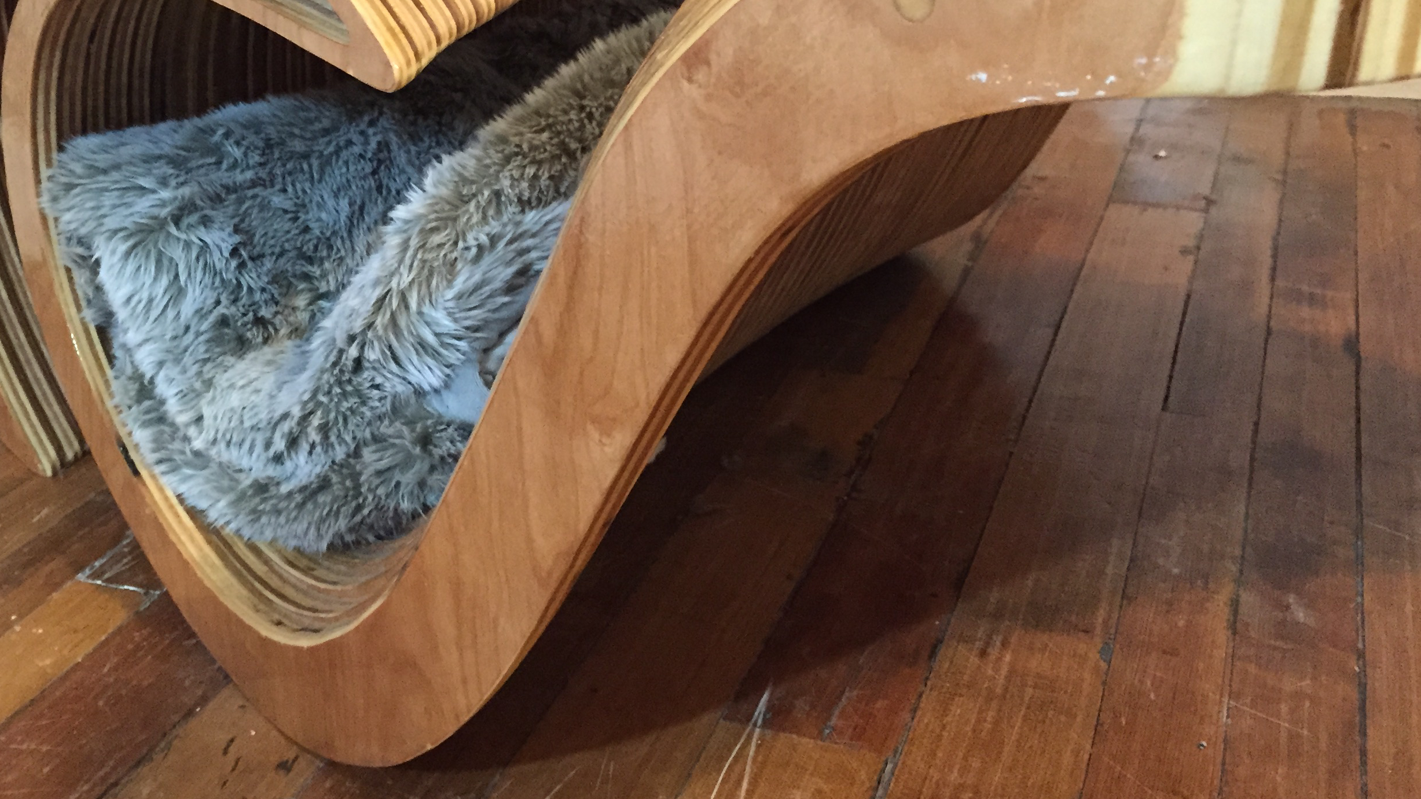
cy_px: 291
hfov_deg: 48.2
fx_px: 1583
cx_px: 608
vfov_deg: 28.2
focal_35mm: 42
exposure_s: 1/15
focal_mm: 4.15
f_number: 2.2
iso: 320
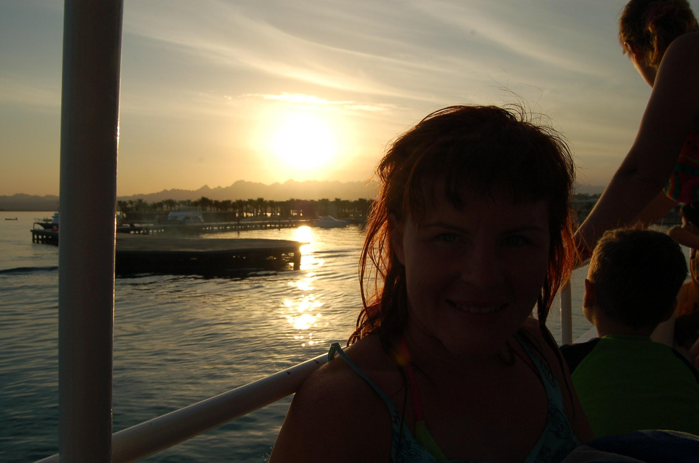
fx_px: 640
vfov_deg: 39.8
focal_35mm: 33
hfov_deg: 57.3
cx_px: 350
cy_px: 232
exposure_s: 1/500
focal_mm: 22
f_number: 11
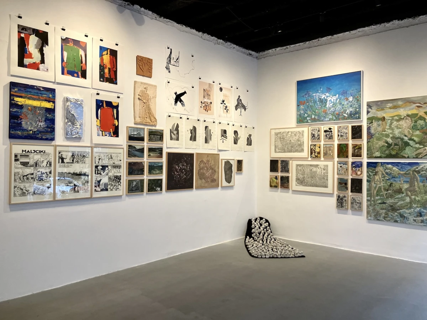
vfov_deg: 49.7
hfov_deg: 63.4
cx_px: 214
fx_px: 345
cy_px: 160
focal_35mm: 28
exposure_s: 1/50
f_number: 1.8
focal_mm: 3.99
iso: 125
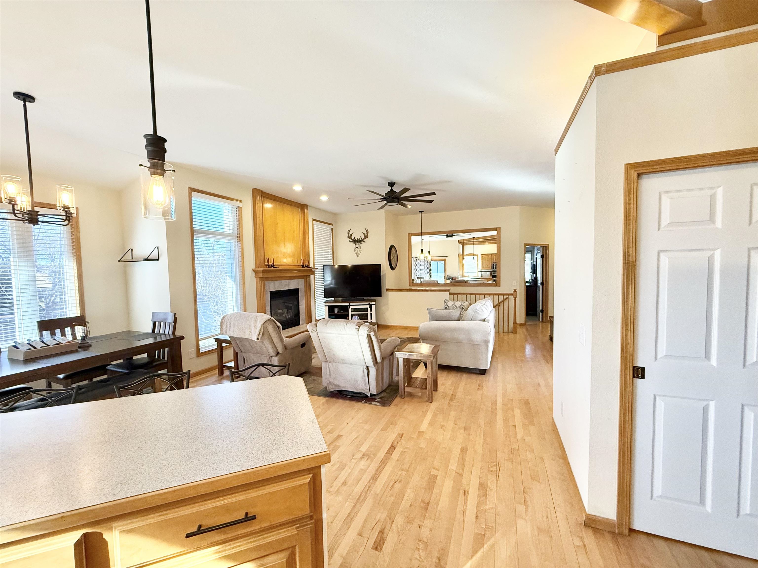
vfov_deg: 85.7
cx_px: 379
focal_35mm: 14
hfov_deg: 102.1
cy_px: 284
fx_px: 307
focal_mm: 2.22
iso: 320
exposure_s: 1/120
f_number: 2.2
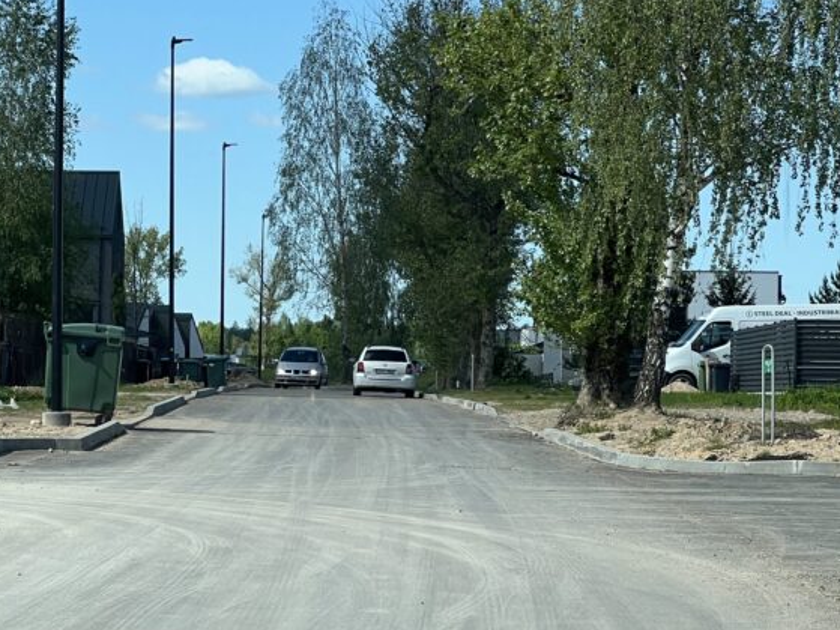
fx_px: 3421
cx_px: 449
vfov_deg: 10.5
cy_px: 379
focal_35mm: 141
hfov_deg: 14.0
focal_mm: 9
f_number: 2.8
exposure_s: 1/518
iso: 32
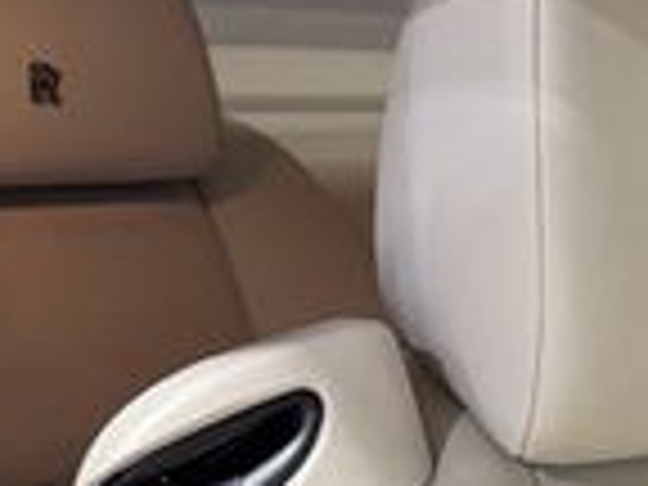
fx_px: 2003
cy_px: 405
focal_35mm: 107
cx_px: 954
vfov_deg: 13.7
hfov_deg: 16.8
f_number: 1.78
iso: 125
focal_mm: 6.76
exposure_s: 1/60
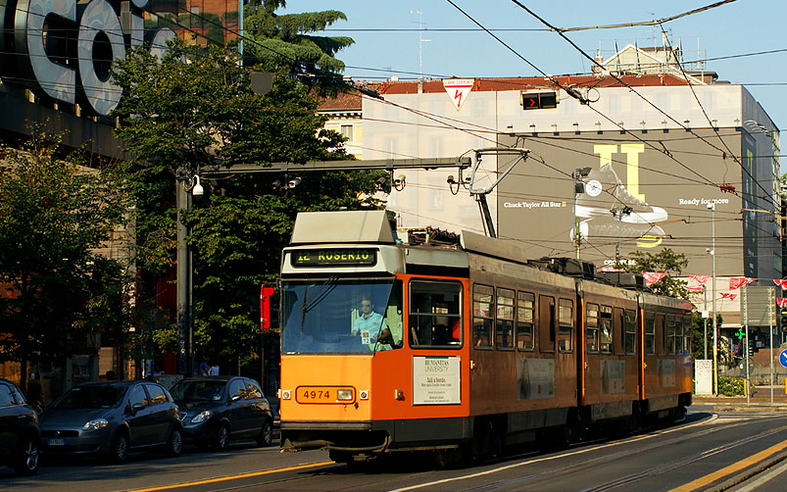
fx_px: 1880
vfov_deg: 14.9
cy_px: 233
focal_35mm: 88
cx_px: 422
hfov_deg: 23.6
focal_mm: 45
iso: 200
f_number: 6.3
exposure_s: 1/500
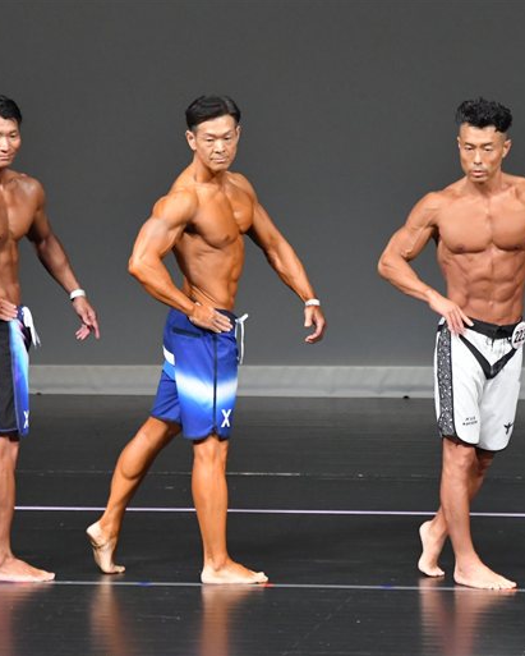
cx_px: 273
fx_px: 8247
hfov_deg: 3.6
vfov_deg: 4.6
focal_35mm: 425
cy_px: 329
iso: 5000
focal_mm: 200
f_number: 5.6
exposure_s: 1/400
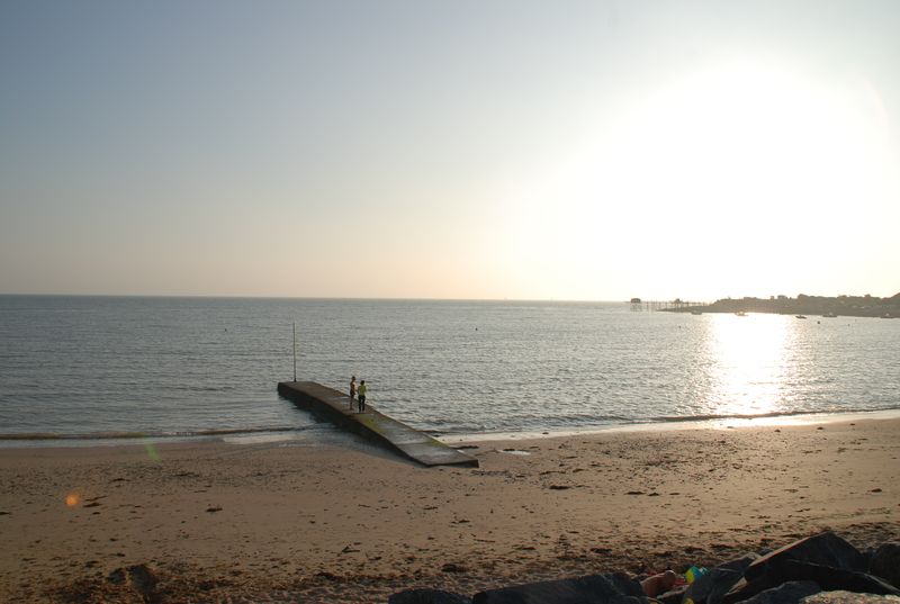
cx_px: 450
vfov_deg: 48.1
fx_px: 676
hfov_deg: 67.3
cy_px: 302
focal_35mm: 27
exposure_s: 1/320
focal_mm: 18
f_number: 9
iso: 100
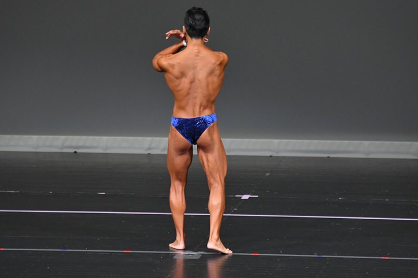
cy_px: 136
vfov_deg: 3.8
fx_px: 4201
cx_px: 209
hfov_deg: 5.7
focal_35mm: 362
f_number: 5.6
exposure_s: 1/400
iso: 4000
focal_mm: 230
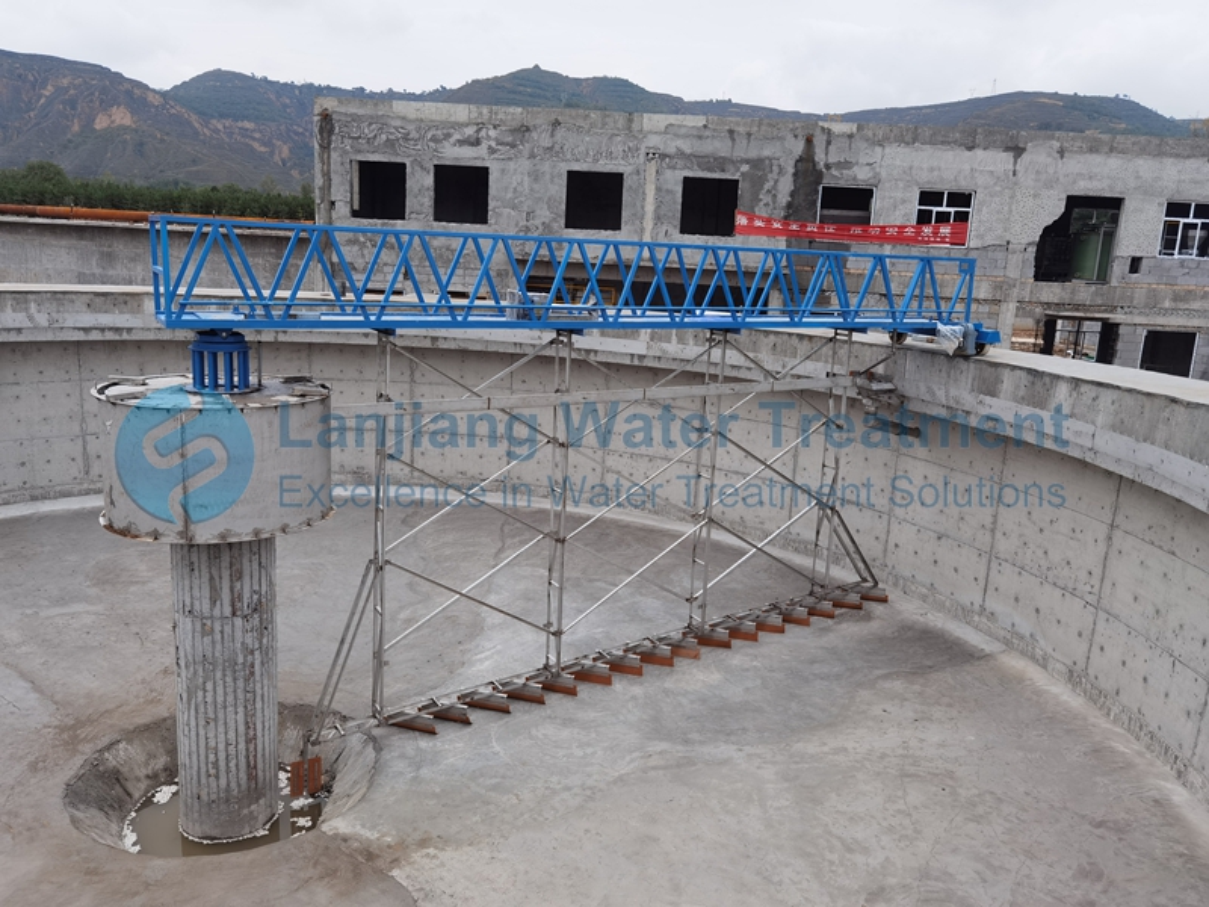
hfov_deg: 65.3
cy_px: 454
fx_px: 943
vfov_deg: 51.4
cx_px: 604
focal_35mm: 27
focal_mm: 6.71
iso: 50
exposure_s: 1/1821
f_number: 1.9
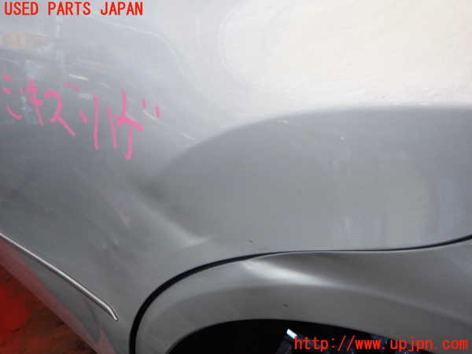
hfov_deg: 60.0
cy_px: 177
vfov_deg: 46.8
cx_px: 236
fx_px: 409
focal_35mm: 30
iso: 200
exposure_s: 1/40
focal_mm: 5.4
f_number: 2.3
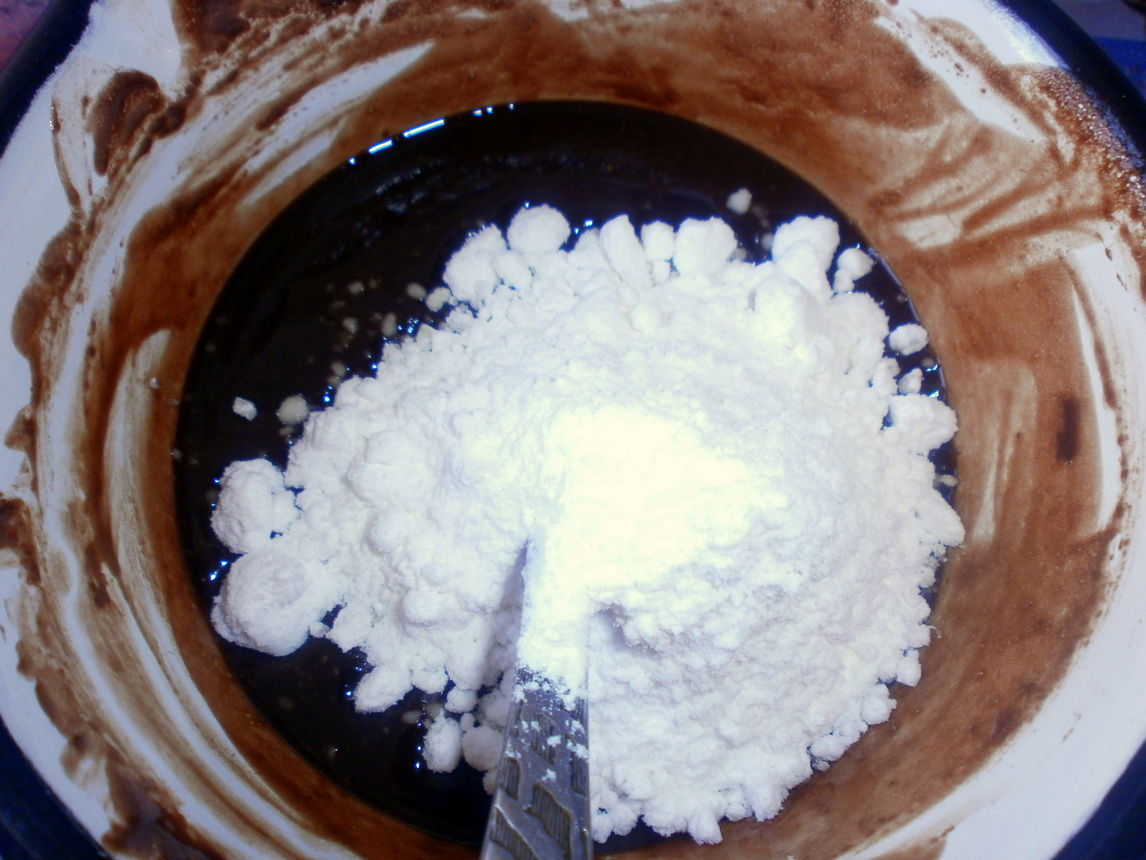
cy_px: 430
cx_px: 573
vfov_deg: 51.4
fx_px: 894
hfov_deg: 65.3
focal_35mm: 27
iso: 125
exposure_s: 1/30
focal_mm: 4.8
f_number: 2.9
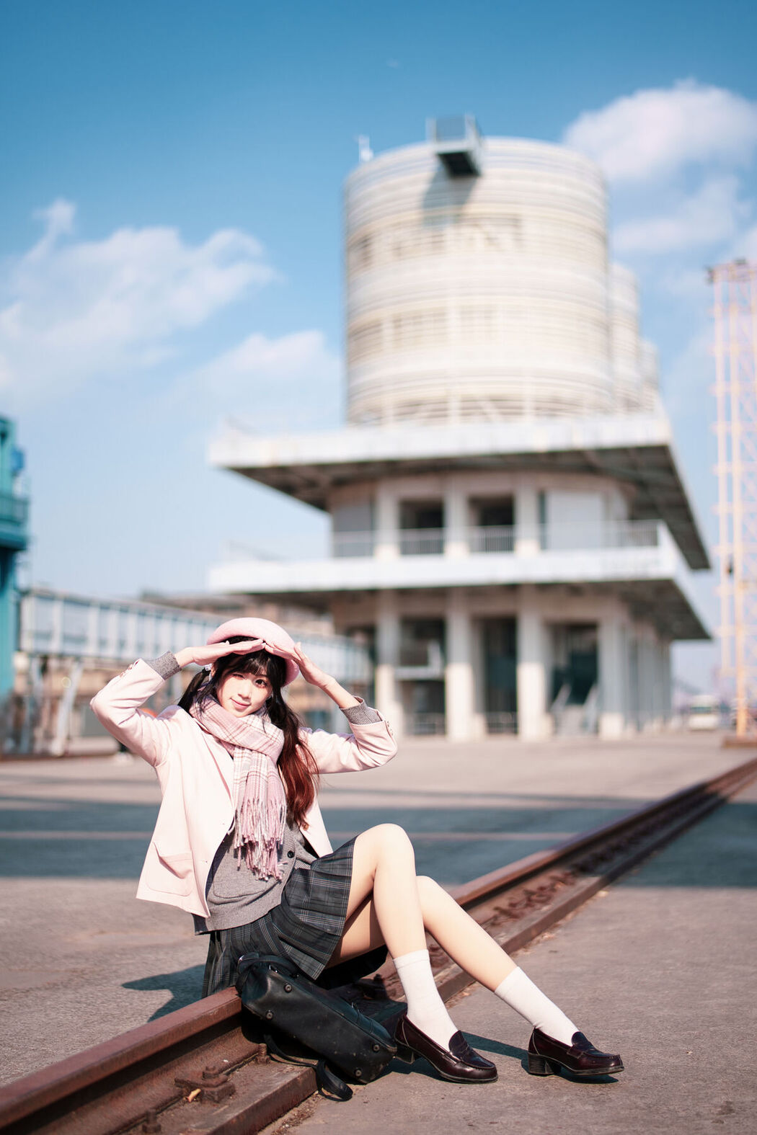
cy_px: 568
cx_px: 378
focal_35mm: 50
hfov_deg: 27.0
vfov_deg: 39.6
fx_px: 1577
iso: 100
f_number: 1.4
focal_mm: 50
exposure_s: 1/5000
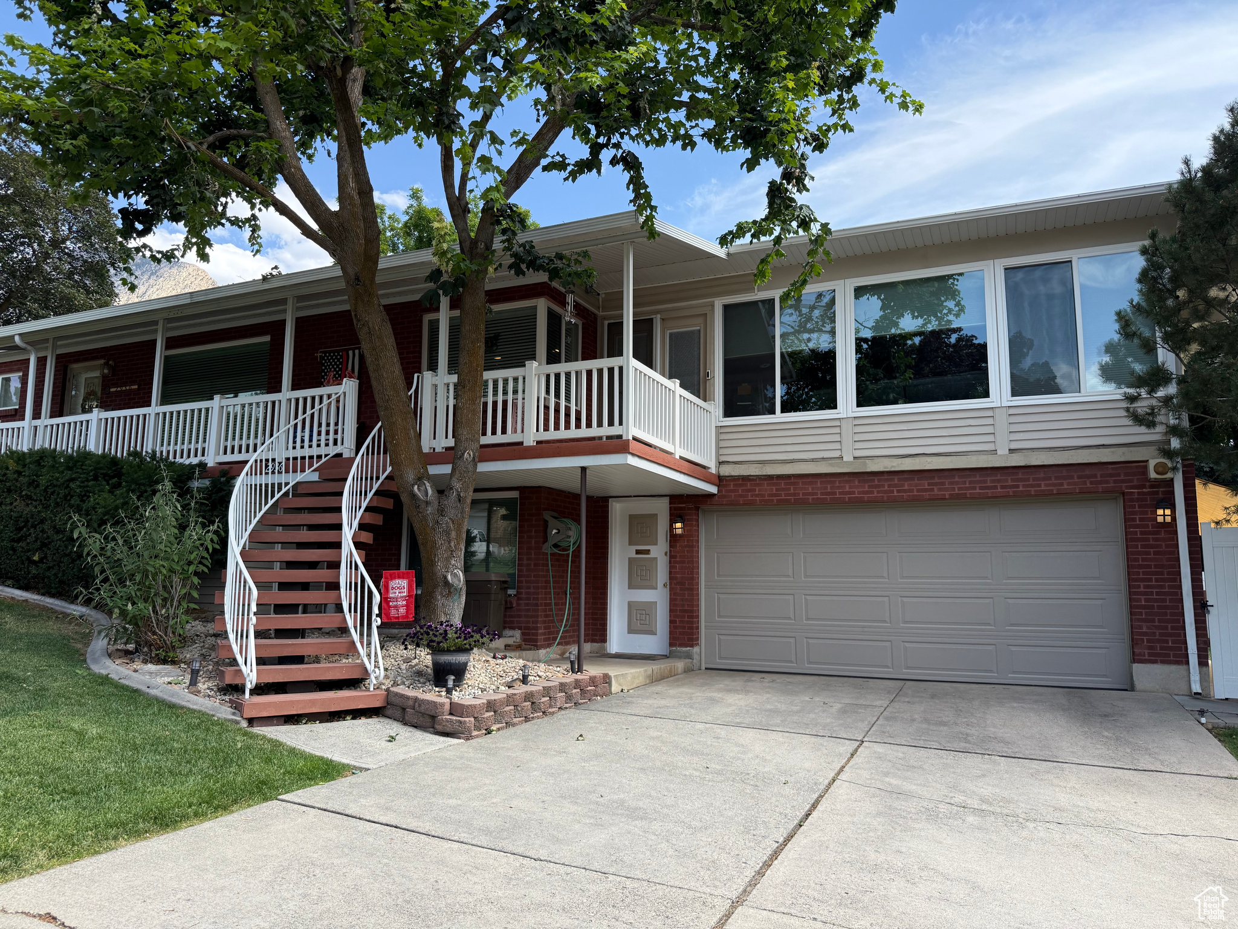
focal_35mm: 24
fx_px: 858
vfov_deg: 56.8
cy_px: 464
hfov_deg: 71.6
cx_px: 619
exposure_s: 1/1770
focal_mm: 6.76
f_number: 1.78
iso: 100
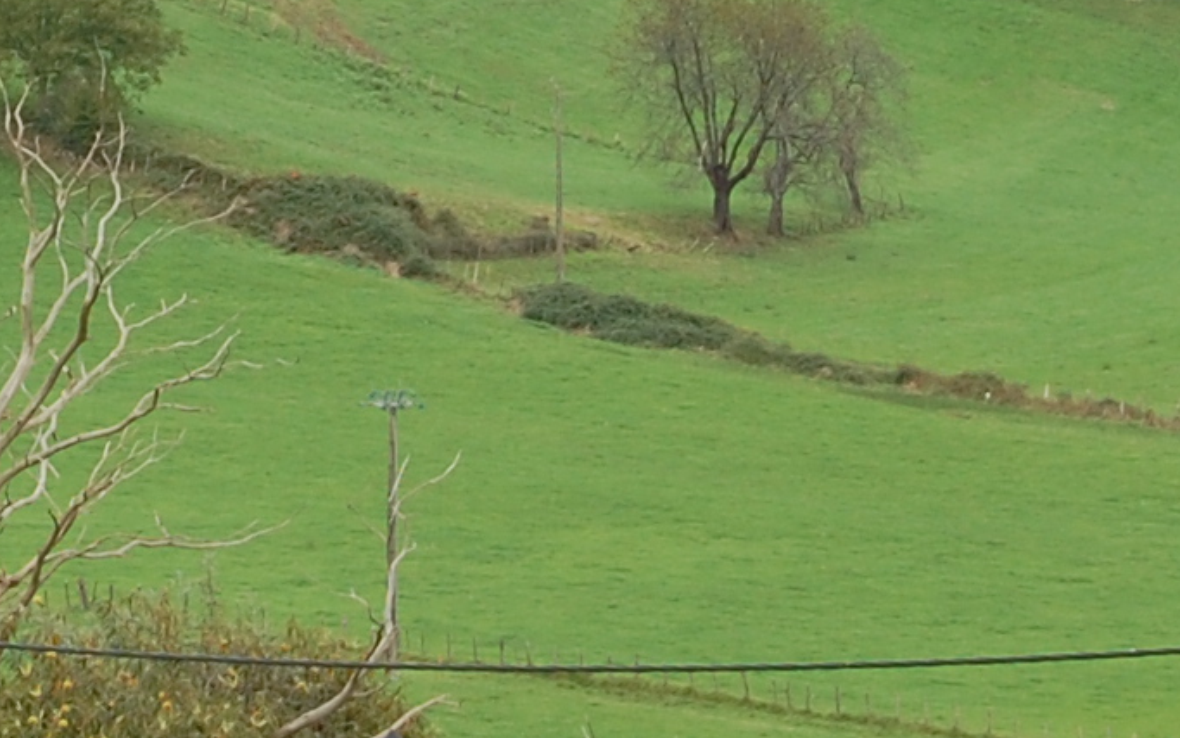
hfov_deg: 5.7
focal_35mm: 370
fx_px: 11908
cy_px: -565
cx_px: 43
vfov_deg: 3.5
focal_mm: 55
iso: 200
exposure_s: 1/125
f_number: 8
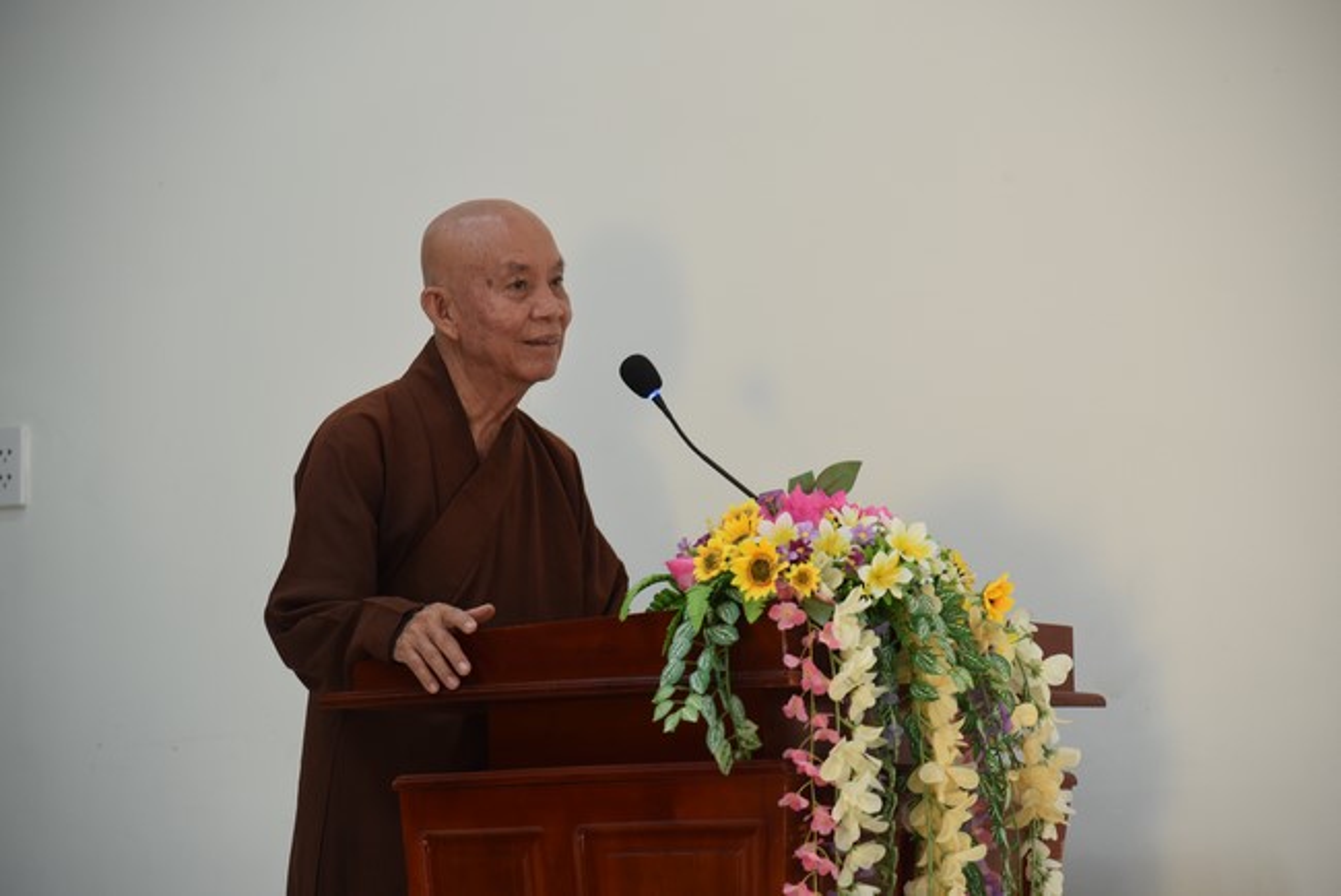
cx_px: 670
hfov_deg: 17.1
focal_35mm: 120
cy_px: 448
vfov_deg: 11.4
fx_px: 4472
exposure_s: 1/60
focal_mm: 120
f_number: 4
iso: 720
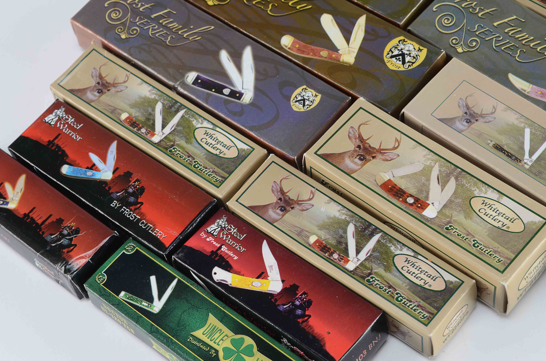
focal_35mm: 82
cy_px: 180
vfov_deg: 16.5
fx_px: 1249
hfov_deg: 24.7
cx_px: 273
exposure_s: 1/80
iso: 100
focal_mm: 55
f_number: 11
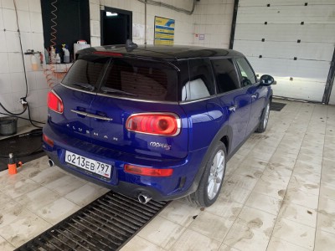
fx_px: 252
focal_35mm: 26
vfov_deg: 53.1
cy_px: 126
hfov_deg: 67.3
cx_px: 168
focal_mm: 4.25
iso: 80
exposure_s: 1/121
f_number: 1.8
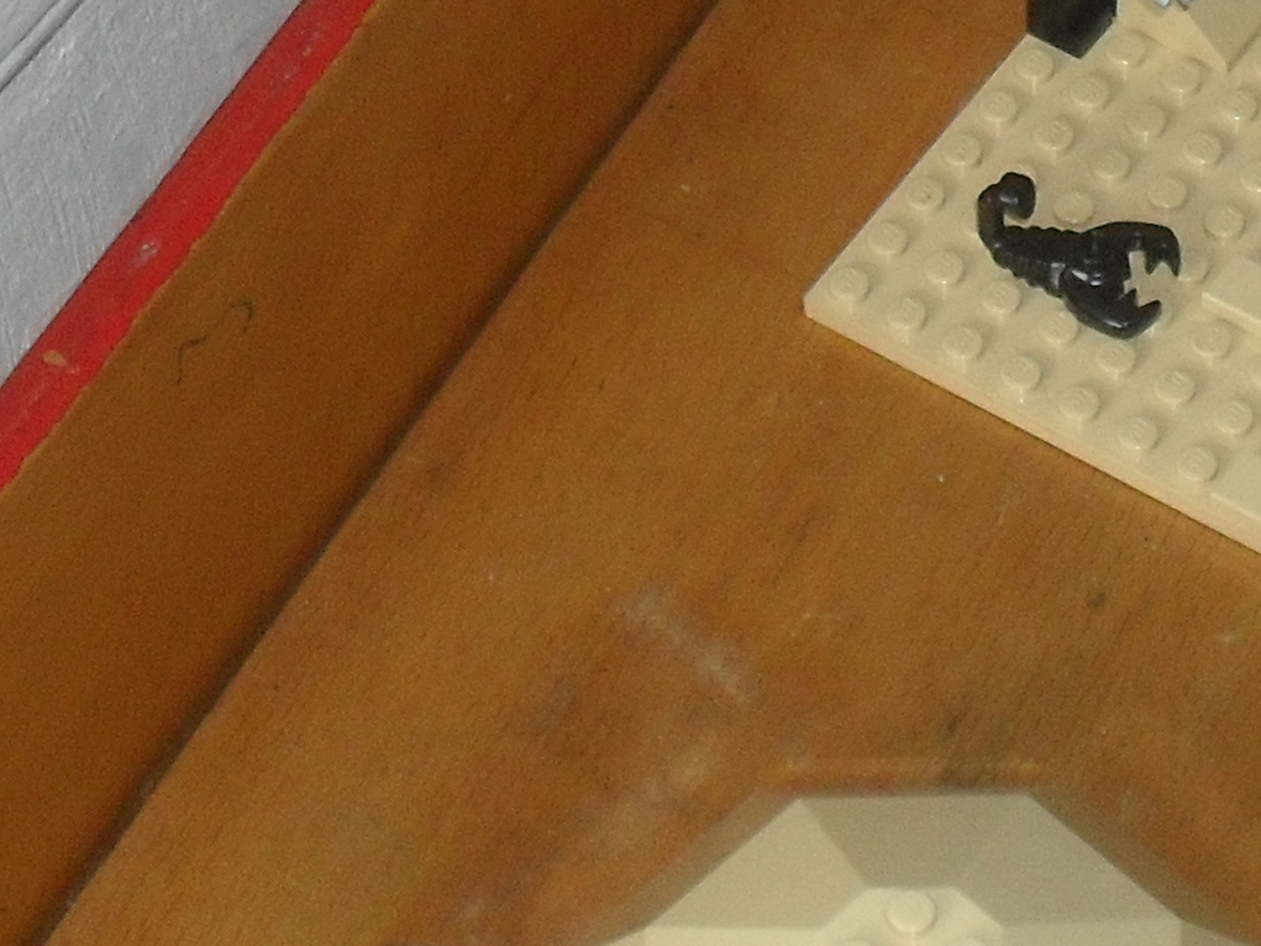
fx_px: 5465
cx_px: 1473
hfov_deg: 12.9
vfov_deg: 9.8
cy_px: -91
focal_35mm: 150
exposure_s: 1/45
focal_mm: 7.5
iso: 200
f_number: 3.6
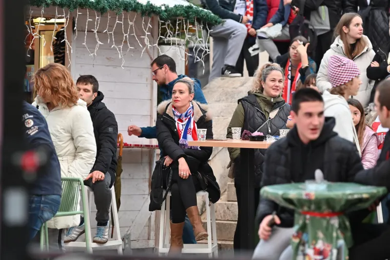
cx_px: 195
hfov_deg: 10.3
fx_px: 2166
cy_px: 130
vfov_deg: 6.9
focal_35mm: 200
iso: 1250
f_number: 4.5
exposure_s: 1/100
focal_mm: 200
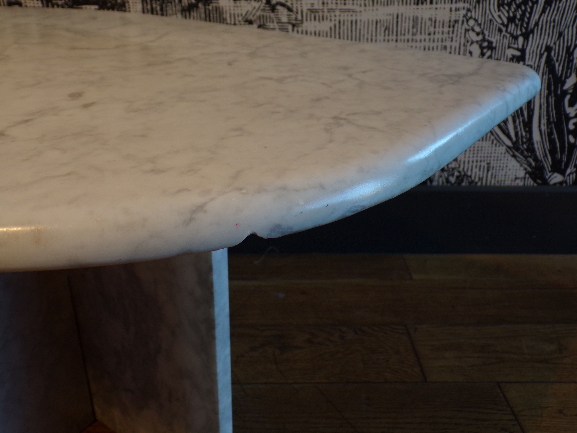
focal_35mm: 32
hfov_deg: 56.8
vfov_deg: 44.2
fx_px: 533
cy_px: 216
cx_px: 288
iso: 109
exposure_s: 1/34
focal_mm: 5.8
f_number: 3.2
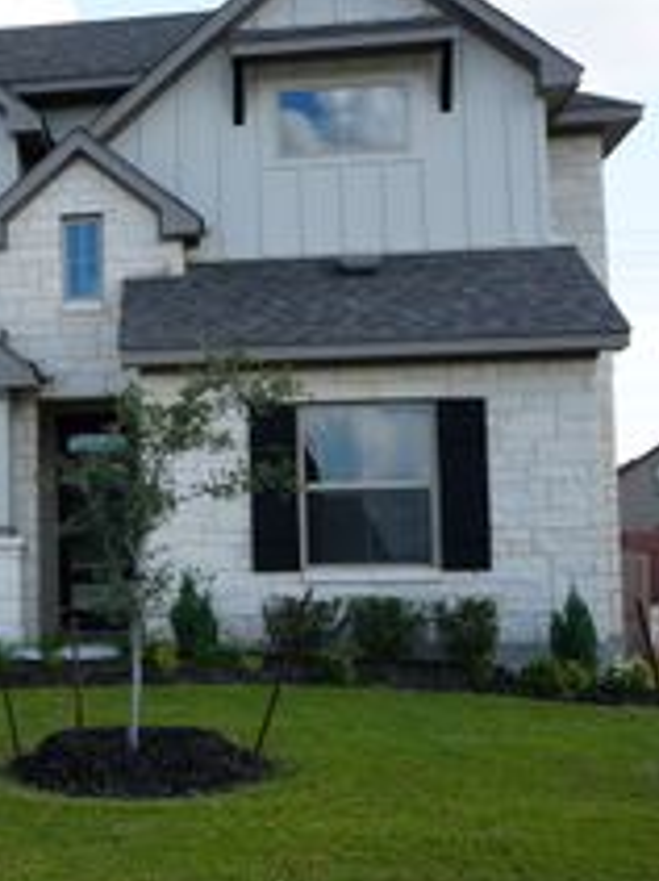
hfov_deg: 20.6
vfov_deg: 29.4
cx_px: -163
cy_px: 453
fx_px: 1677
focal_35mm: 66
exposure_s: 1/125
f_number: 8
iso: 100
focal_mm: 29
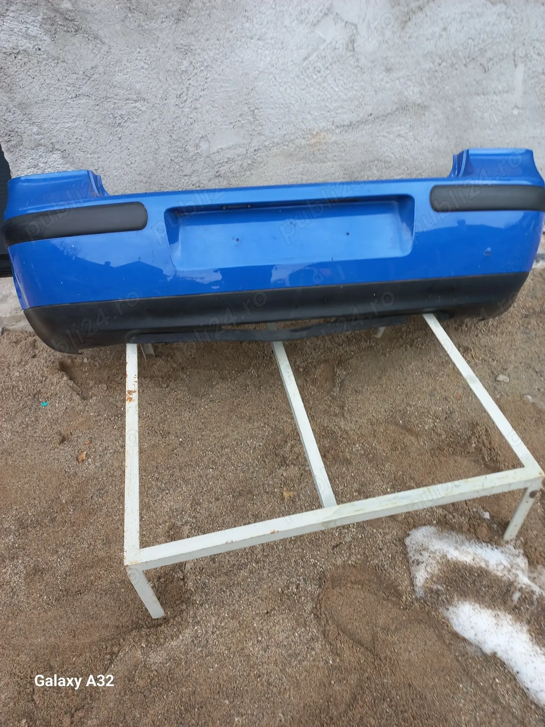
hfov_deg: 54.9
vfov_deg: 69.4
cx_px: 272
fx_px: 525
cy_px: 364
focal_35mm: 25
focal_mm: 4.6
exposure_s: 1/100
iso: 50
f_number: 1.8
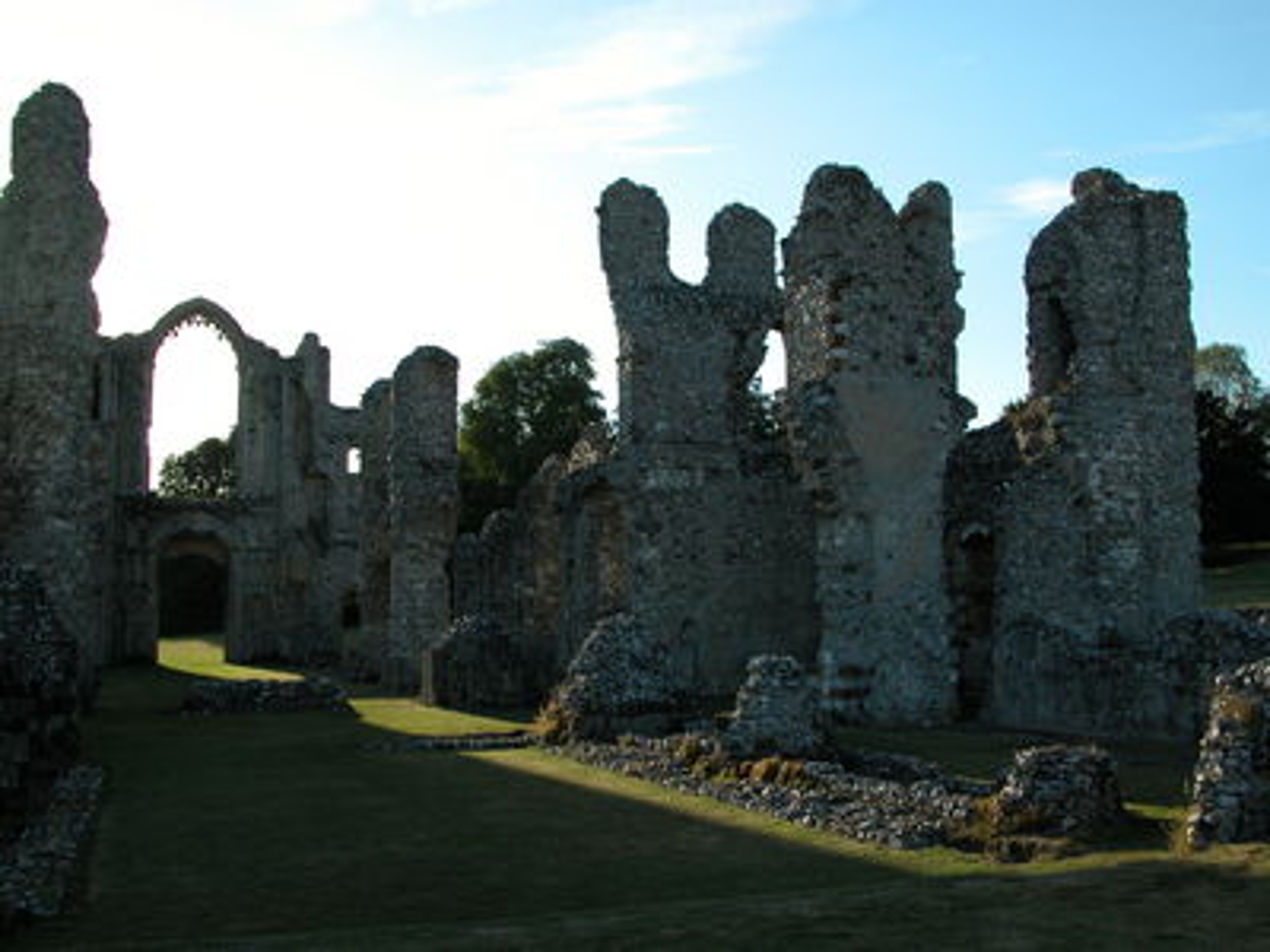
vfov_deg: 40.7
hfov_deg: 52.6
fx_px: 1284
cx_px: 635
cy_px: 476
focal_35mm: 35
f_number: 5.6
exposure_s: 1/250
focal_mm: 8.9
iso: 100
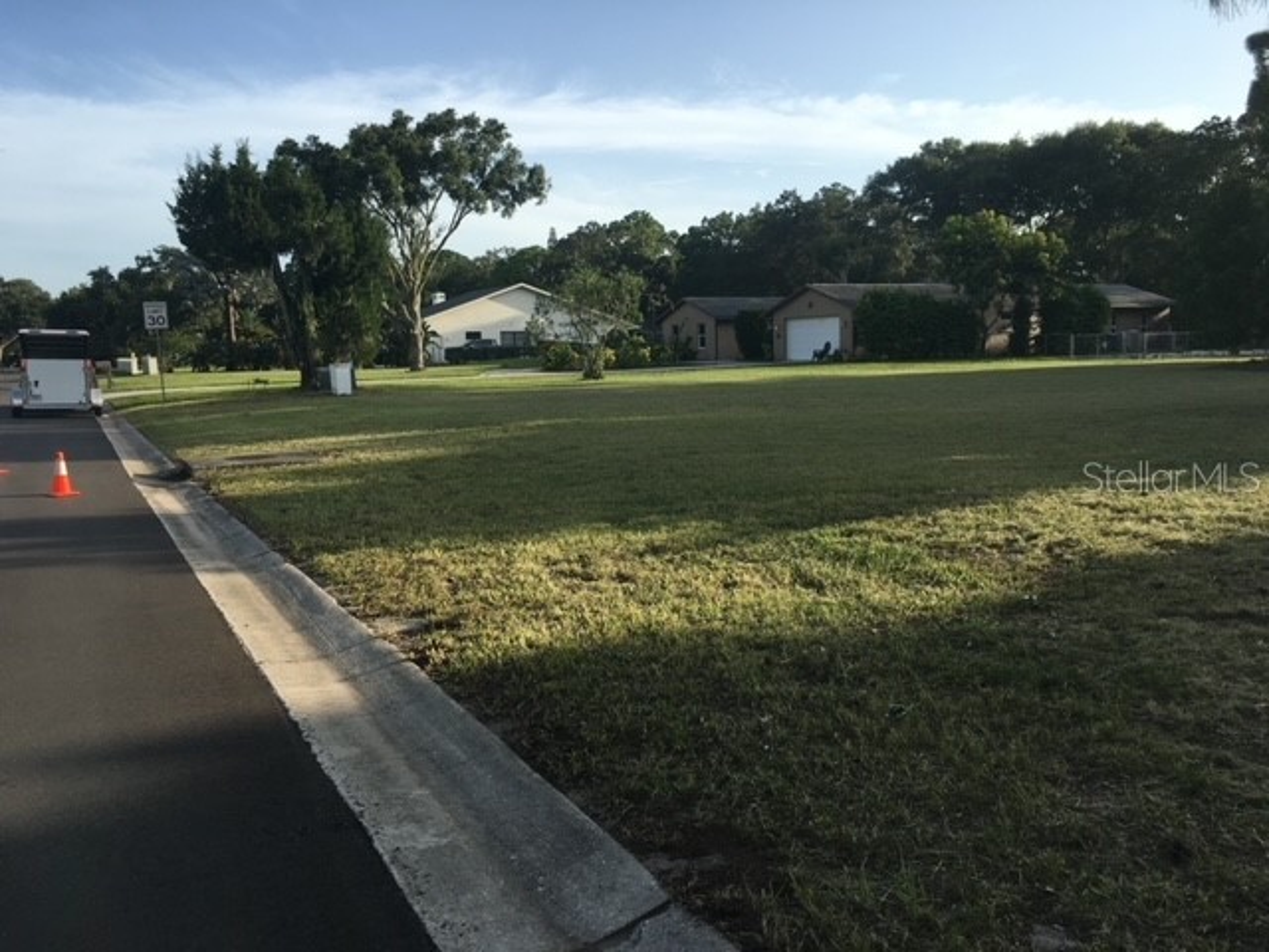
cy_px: 476
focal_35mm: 29
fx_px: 1063
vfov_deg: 48.2
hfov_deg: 61.7
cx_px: 634
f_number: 2.2
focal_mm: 4.15
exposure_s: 1/874
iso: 25
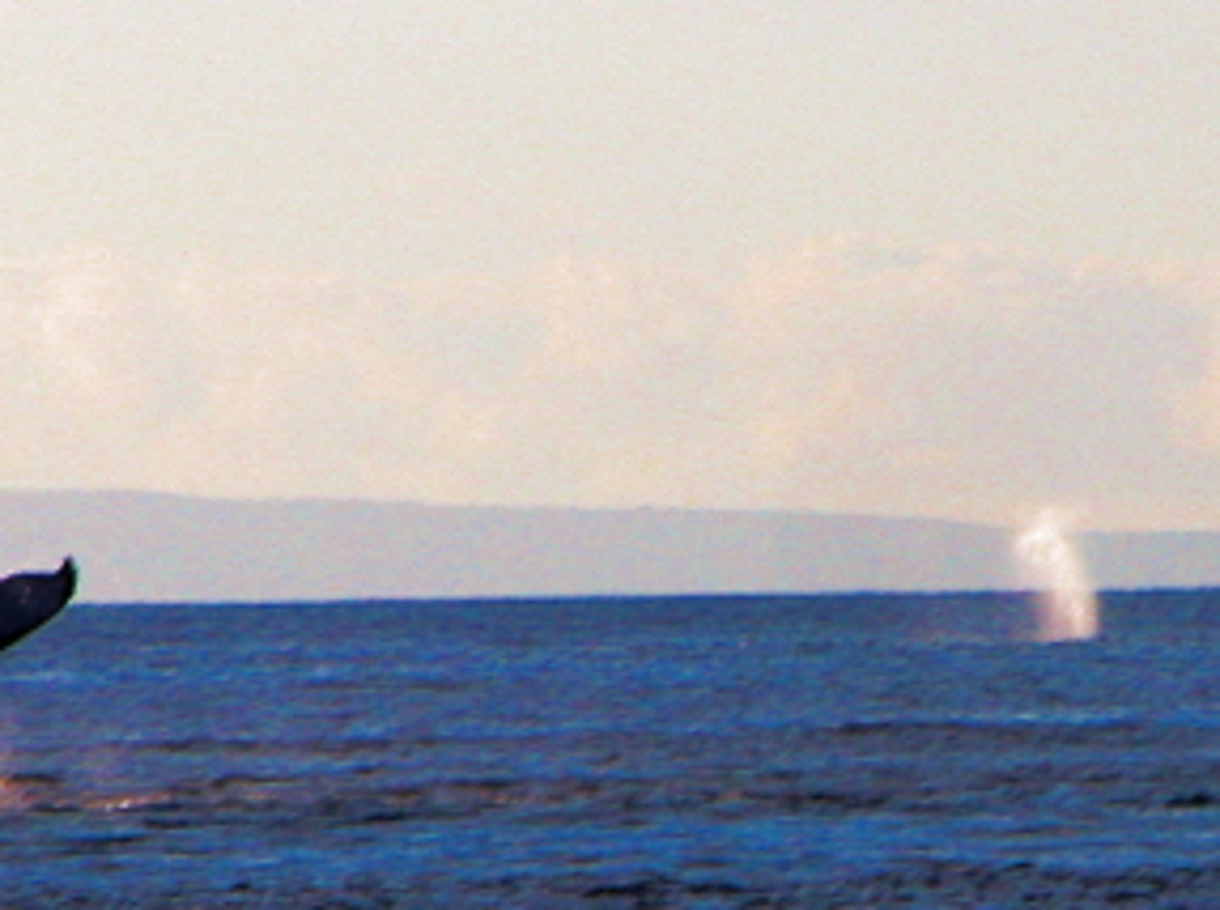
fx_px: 15088
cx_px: 446
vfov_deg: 3.5
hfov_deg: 4.6
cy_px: 549
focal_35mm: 429
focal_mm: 71.2
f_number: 7.4
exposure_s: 1/345
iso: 100
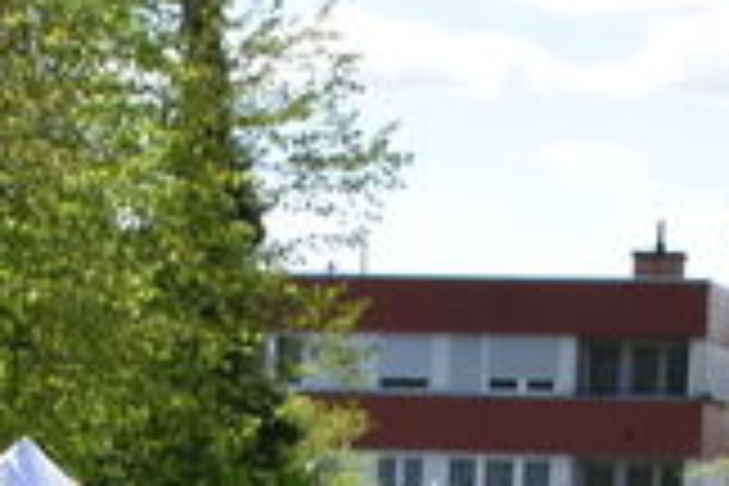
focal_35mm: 267
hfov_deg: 7.6
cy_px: 1485
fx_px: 5406
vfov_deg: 4.9
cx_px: -252
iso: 400
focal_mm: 24
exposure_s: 1/320
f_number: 11
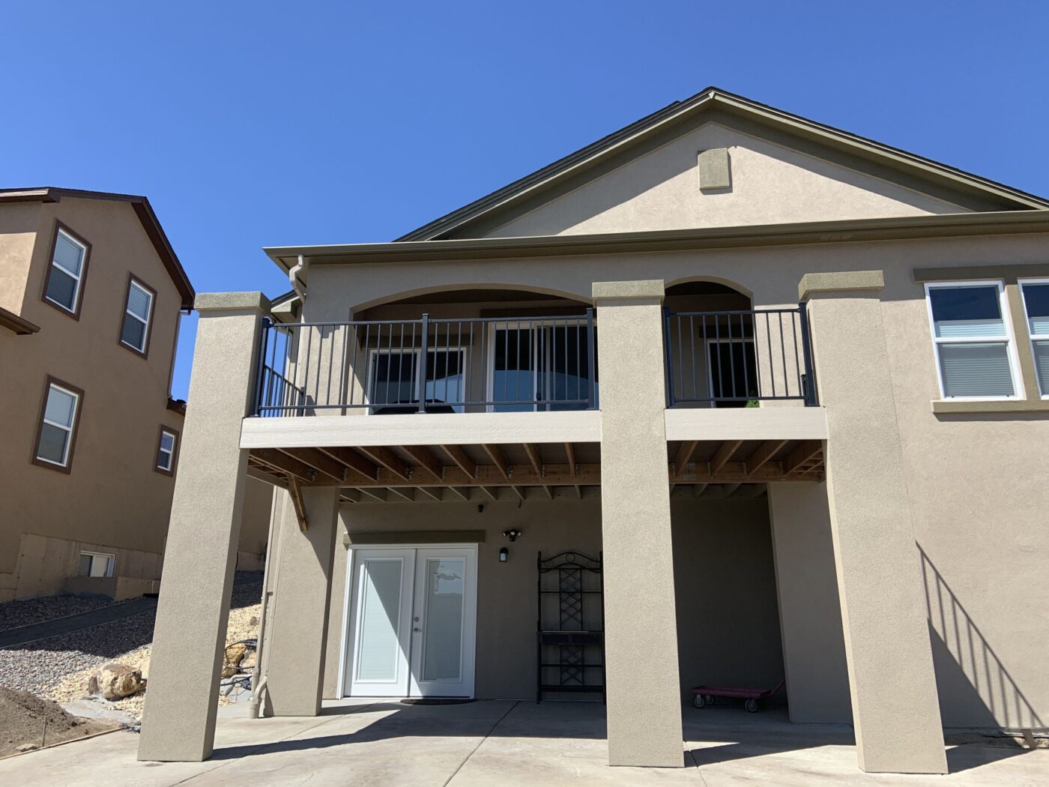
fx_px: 788
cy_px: 394
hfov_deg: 67.3
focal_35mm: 26
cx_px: 524
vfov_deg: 53.1
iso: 25
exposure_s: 1/1610
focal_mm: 4.25
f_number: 1.8
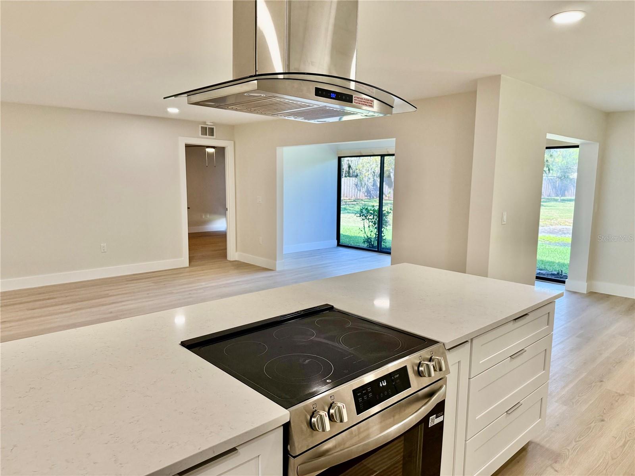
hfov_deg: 71.6
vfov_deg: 56.8
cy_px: 238
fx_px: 440
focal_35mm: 24
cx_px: 318
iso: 160
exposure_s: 1/227
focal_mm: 6.76
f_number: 1.78
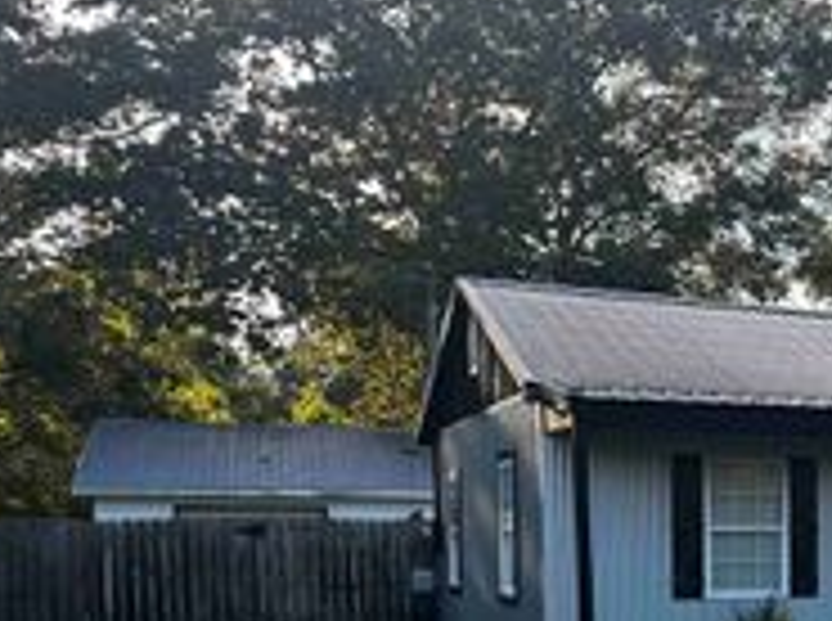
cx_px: 1052
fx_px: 1559
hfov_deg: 26.0
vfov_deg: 21.7
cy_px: 628
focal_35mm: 65
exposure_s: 1/745
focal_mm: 6.86
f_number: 1.78
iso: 80
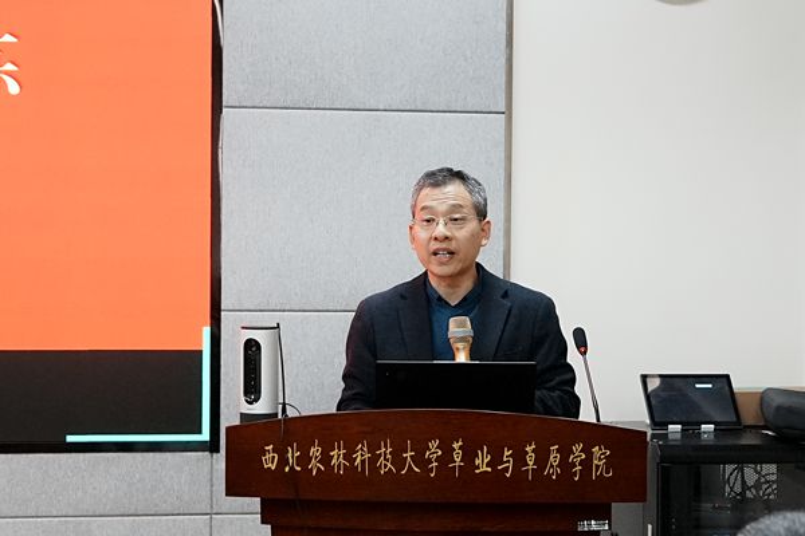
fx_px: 1230
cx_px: 402
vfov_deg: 24.6
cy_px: 268
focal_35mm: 55
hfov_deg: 36.2
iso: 10000
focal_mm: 55
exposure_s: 1/250
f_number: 6.3
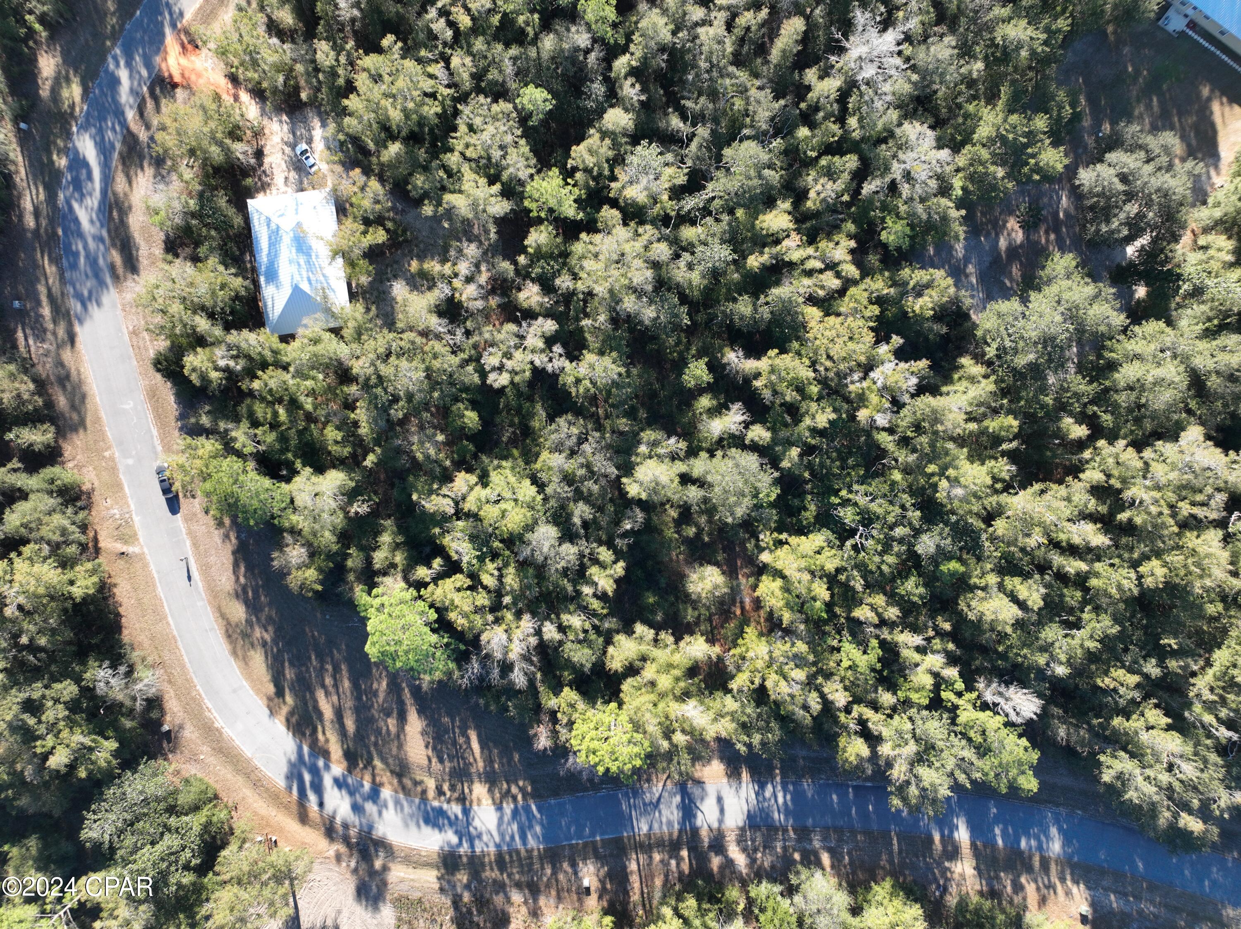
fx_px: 860
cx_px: 620
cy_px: 464
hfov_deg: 71.6
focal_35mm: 24
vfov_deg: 56.8
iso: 100
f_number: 2.8
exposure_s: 1/320
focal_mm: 12.29
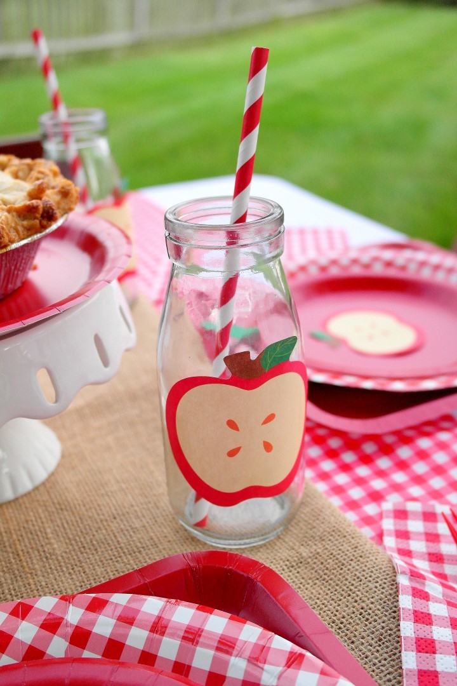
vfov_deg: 48.5
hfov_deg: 33.4
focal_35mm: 40
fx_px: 762
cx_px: 228
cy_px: 343
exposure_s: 1/1600
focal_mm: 26
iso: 800
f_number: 4
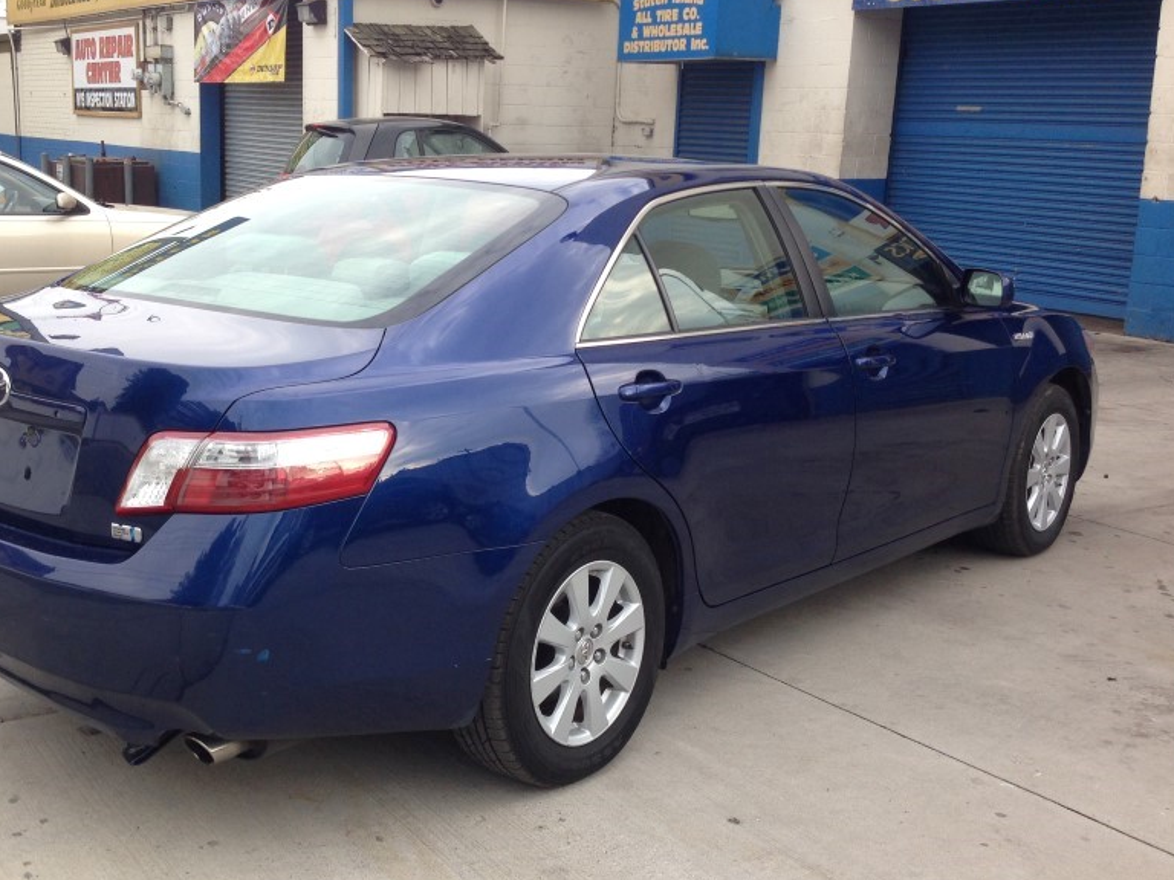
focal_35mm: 44
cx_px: 460
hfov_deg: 42.7
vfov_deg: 32.9
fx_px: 1492
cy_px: 448
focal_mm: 4.12
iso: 50
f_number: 2.4
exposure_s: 1/234
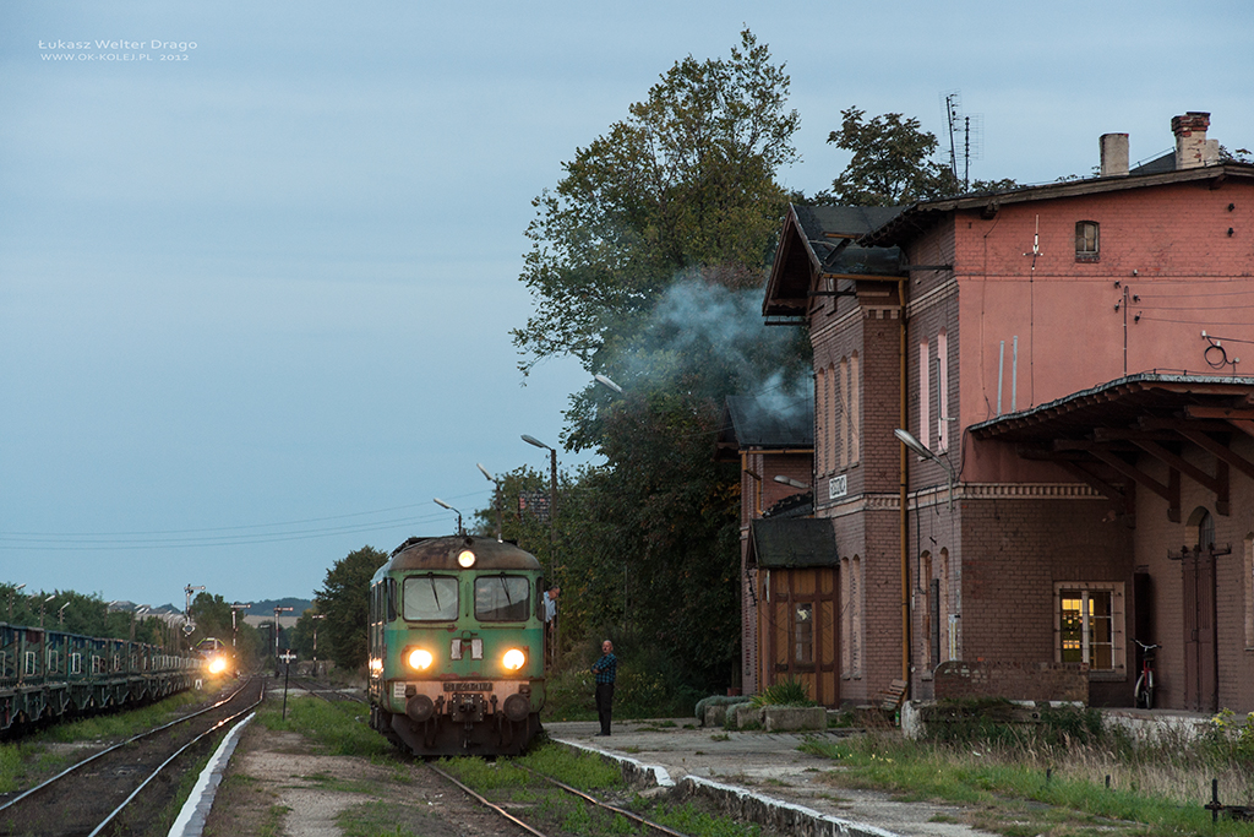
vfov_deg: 9.9
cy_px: 418
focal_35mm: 138
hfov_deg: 14.9
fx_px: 4807
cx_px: 627
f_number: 5.6
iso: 400
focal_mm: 92
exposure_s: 1/20
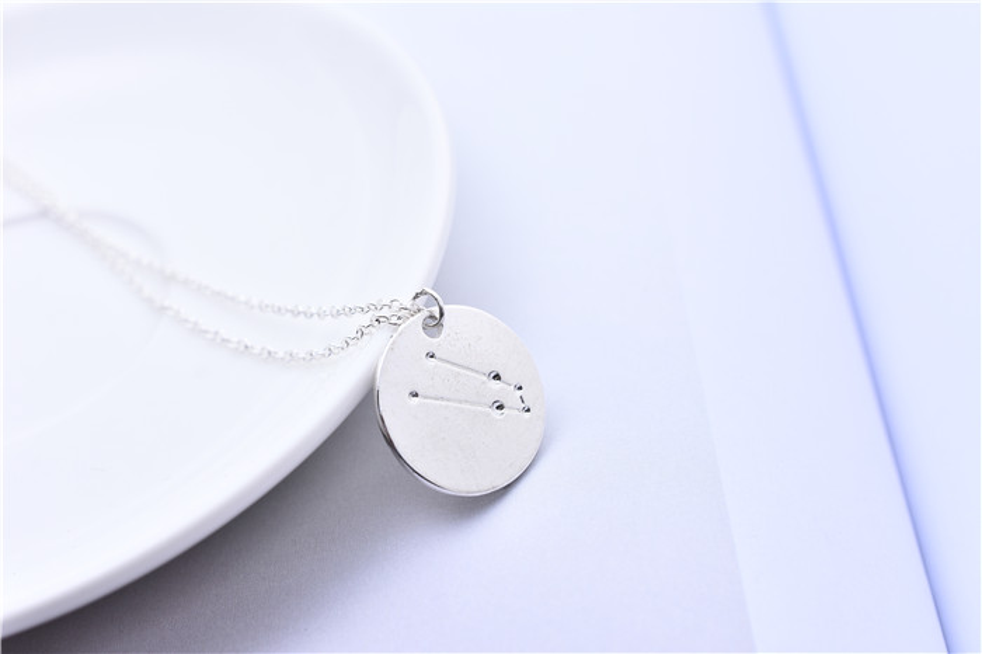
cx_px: 491
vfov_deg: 22.6
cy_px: 327
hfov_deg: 33.4
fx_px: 1636
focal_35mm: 60
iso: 125
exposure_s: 1/125
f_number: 8
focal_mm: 40
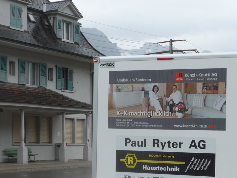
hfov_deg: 20.0
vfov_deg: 15.0
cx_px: 157
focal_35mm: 98
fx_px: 671
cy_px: 131
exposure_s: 1/200
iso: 80
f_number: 3.5
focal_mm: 12
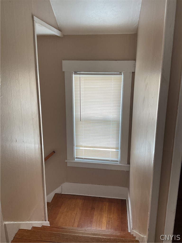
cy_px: 122
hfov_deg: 48.2
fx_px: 203
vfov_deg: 61.7
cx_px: 91
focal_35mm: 29
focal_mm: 3
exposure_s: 1/60
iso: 40
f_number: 1.8
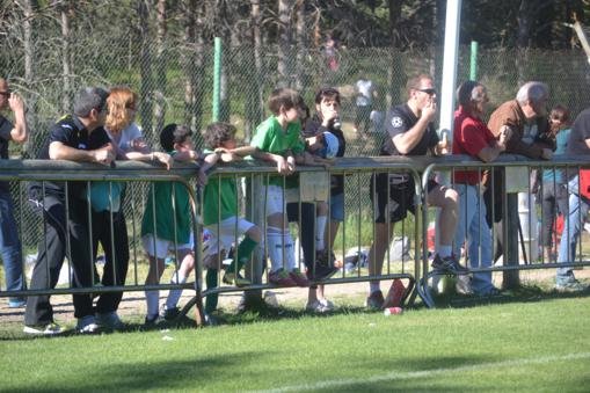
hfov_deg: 13.4
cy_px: 196
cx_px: 295
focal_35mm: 153
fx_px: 2507
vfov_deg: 9.0
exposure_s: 1/500
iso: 250
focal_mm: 102
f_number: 5.6
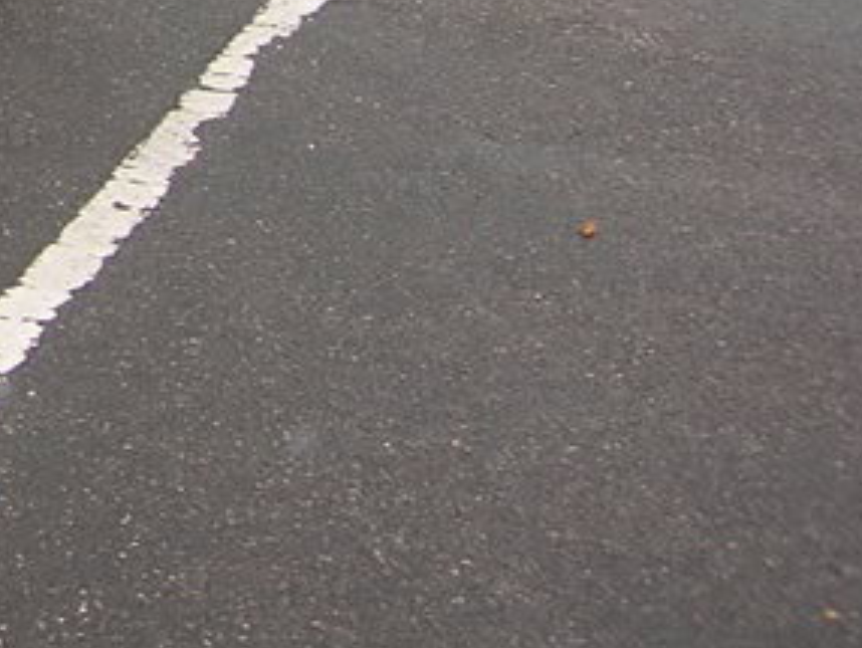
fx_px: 3389
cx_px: -660
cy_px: -434
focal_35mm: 136
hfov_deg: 13.2
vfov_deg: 10.4
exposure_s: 1/30
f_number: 2.8
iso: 64
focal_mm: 7.8
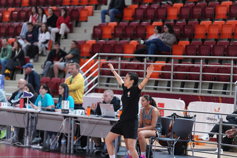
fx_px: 987
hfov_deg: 13.7
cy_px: 79
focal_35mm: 150
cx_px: 118
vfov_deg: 9.1
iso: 5000
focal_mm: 150
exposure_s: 1/1000
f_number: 2.8
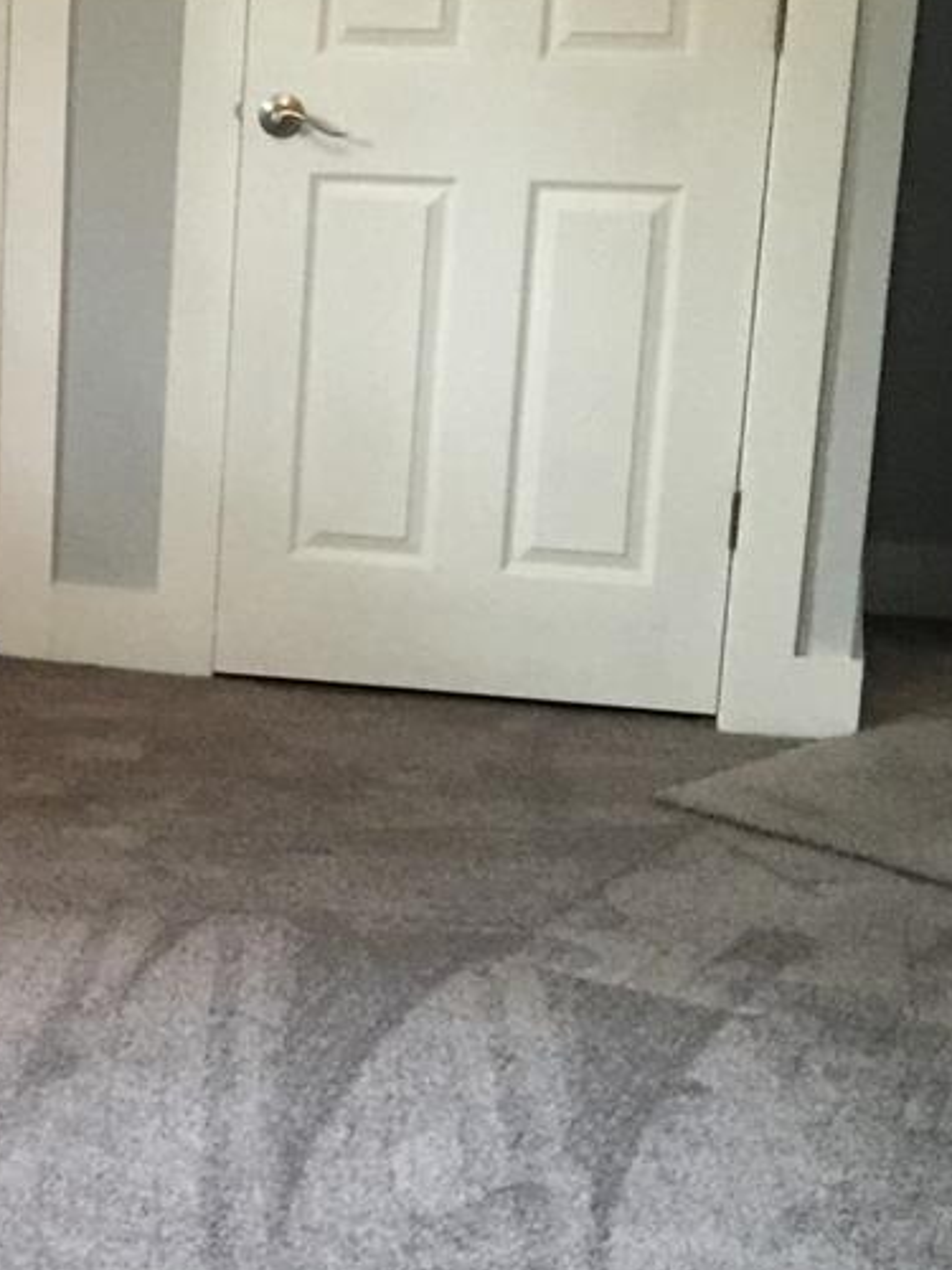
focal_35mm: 89
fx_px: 3264
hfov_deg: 15.4
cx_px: -444
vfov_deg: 22.0
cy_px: 615
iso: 160
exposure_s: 1/15
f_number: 2.2
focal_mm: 4.15
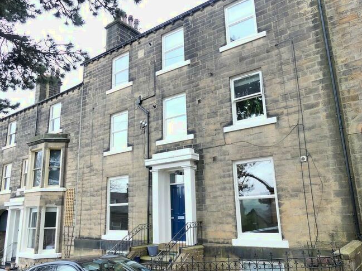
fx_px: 282
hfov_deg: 65.3
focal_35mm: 27
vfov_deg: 51.3
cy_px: 141
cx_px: 177
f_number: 2.8
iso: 100
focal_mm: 4.5
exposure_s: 1/100
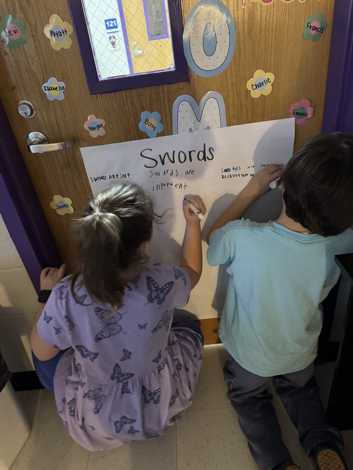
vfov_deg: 71.6
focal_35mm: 24
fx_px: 326
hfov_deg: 56.8
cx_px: 176
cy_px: 235
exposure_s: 1/30
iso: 800
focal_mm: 6.76
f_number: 1.78
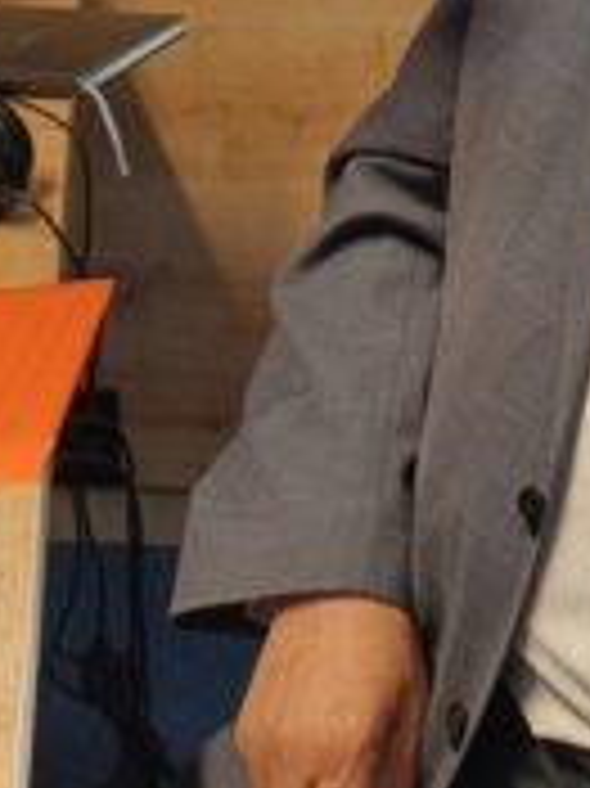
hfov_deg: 20.1
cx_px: 727
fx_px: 1547
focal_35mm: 68
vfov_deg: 25.9
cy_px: -124
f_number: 1.8
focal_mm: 4.6
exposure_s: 1/33
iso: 320
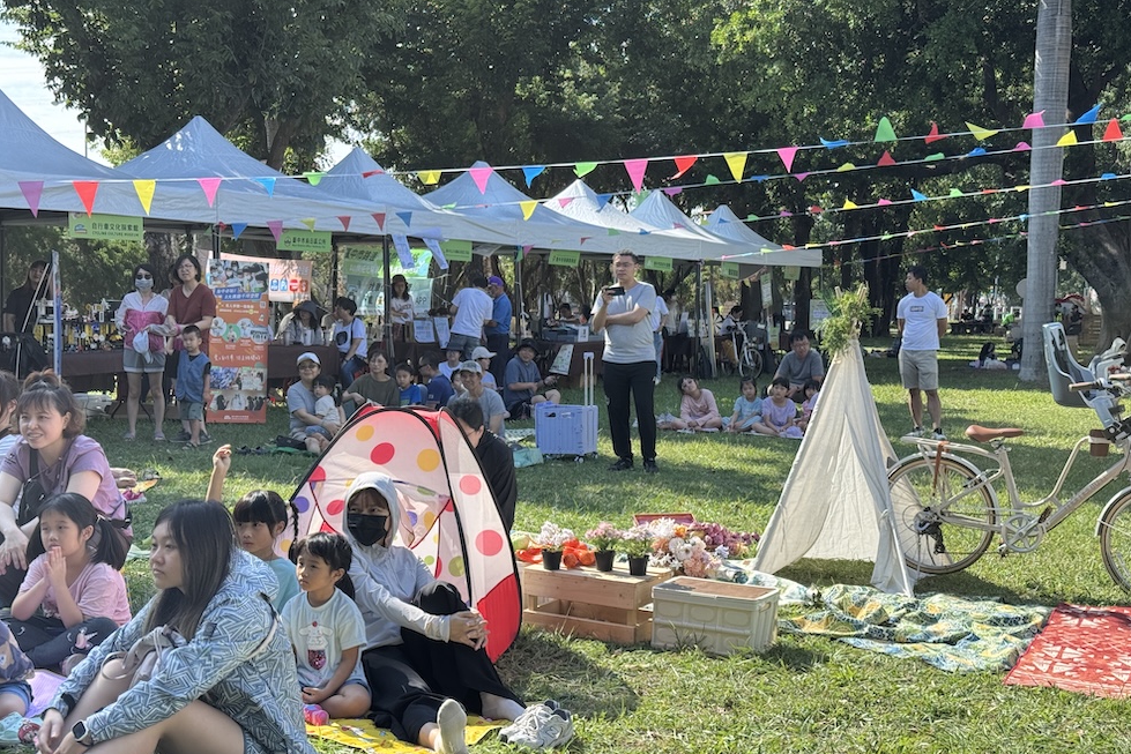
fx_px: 1602
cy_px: 427
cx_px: 557
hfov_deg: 38.9
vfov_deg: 26.5
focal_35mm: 51
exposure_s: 1/1059
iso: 64
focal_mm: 6.76
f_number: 1.78
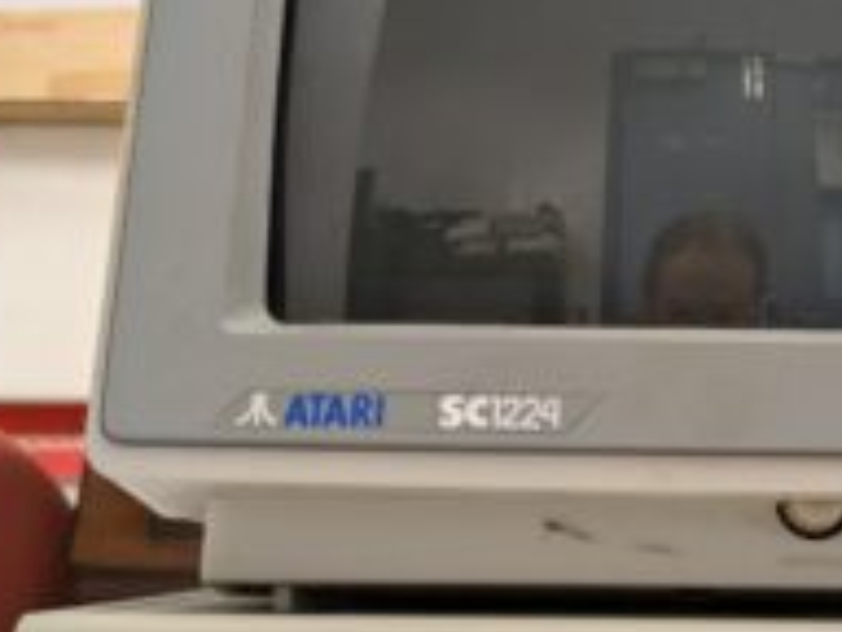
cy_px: 290
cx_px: 671
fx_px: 1265
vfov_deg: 28.0
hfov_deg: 35.6
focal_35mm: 52
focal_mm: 5.43
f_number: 1.89
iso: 444
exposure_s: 1/120
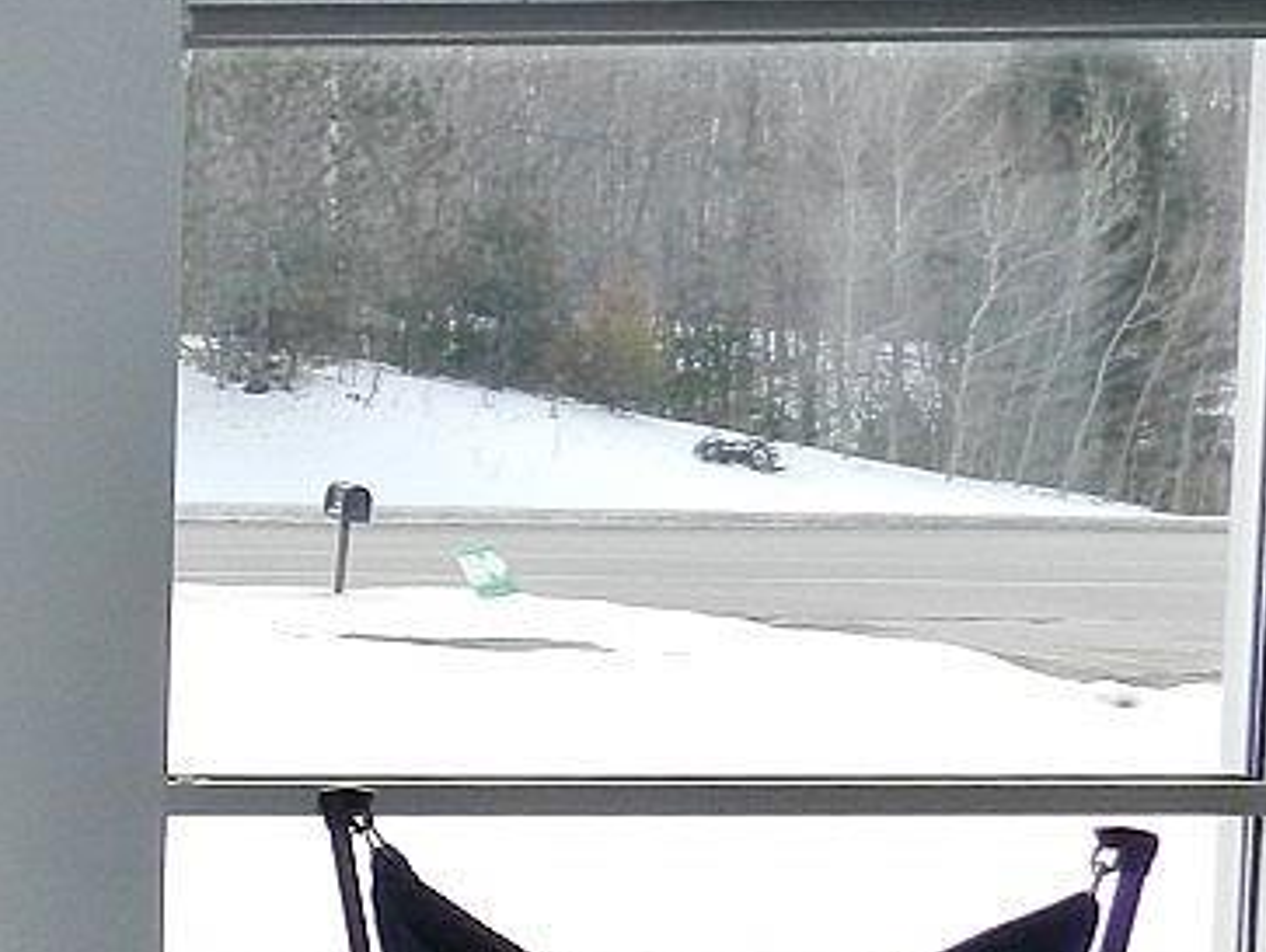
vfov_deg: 18.2
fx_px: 2965
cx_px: -900
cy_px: 589
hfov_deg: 19.3
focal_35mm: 81
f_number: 3.4
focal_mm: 4
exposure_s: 1/400
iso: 160
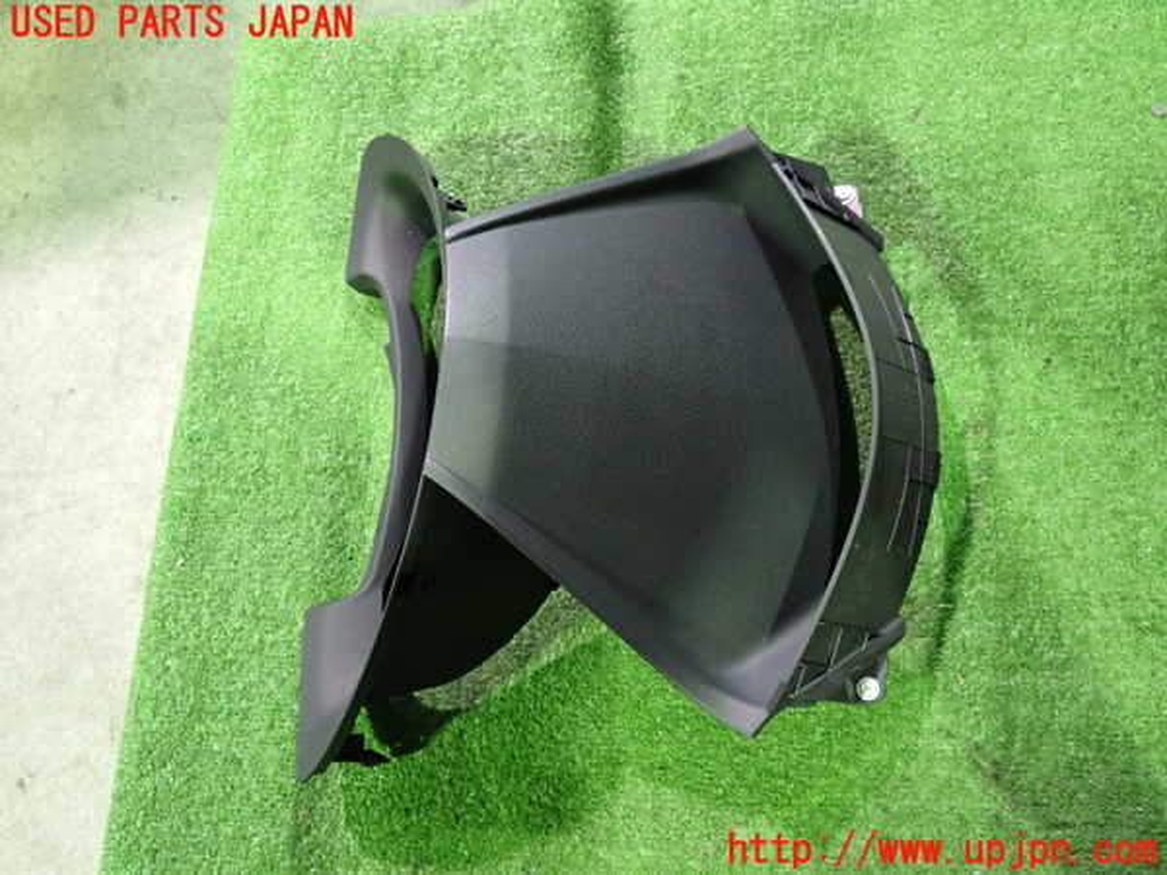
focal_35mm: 30
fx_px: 1011
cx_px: 584
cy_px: 438
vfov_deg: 46.8
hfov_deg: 60.0
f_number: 2.3
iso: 800
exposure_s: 1/20
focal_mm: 5.4
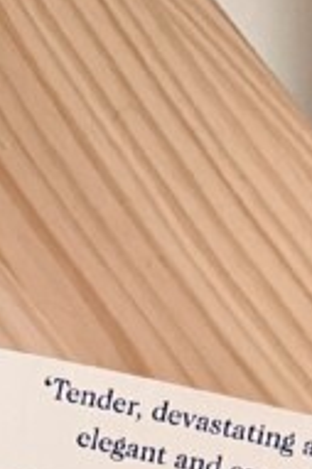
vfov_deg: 12.0
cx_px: 292
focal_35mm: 136
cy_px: 1152
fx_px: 1771
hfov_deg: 10.0
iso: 200
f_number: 1.6
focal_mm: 5.1
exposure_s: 1/60
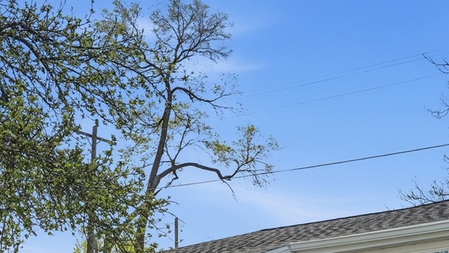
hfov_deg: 21.7
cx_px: 402
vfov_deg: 12.0
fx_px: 1143
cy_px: 384
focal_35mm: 96
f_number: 9
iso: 250
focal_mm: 28
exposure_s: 1/5000
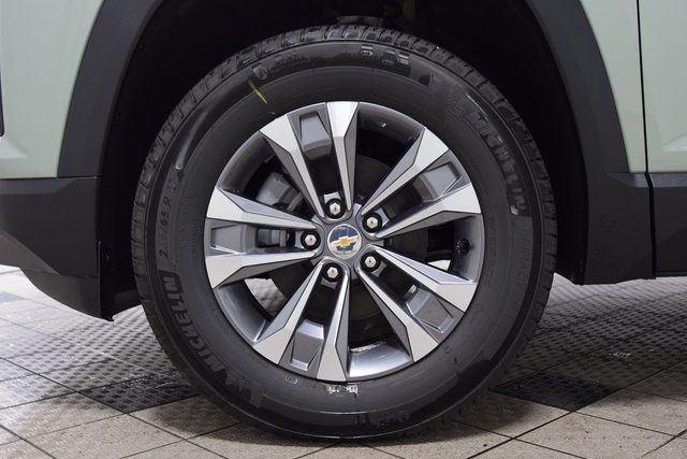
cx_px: 344
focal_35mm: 44
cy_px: 230
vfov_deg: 30.9
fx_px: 830
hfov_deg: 45.0
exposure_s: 1/60
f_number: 4
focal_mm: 29
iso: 1600
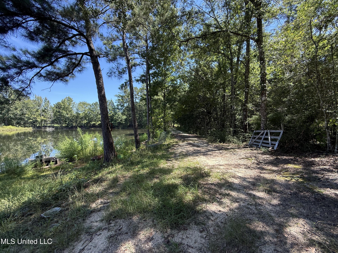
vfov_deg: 85.7
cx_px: 169
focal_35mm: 14
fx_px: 137
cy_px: 126
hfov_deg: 102.1
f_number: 2.2
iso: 64
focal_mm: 2.22
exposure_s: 1/331
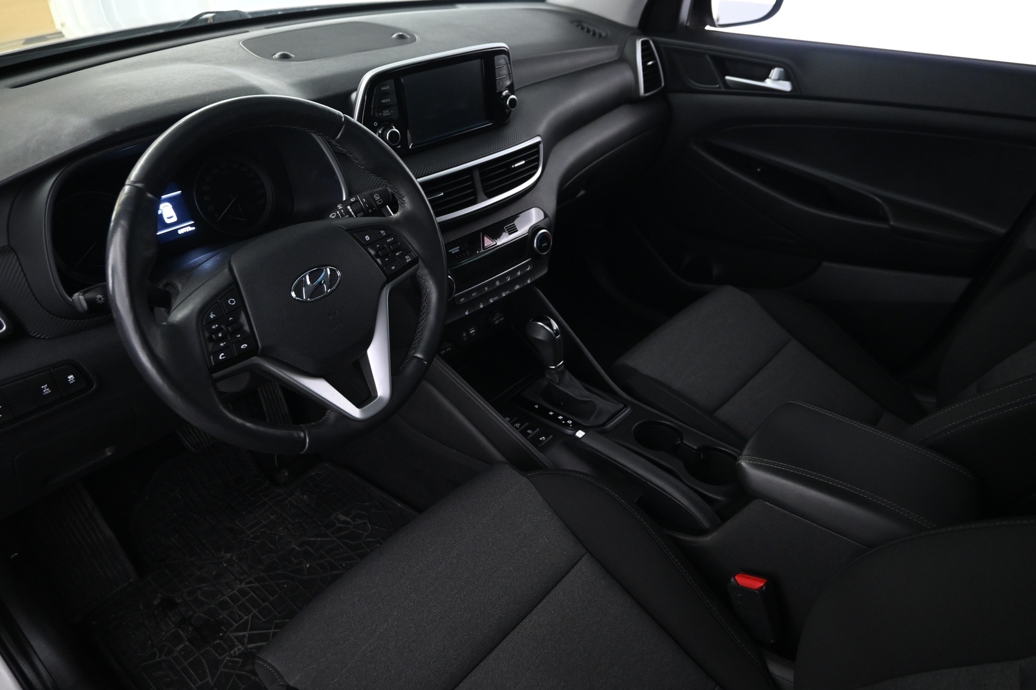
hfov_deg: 73.7
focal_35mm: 24
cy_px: 345
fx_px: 691
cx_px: 518
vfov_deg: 53.1
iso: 1600
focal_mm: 16
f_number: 3.5
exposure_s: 1/13
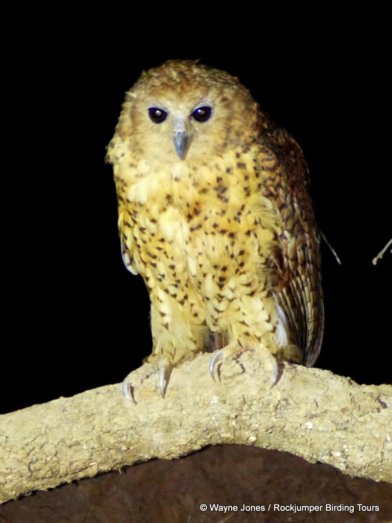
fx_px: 12230
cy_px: 262
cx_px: 196
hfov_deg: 1.8
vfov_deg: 2.4
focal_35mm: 810
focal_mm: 108
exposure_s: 1/30
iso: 800
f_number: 2.8
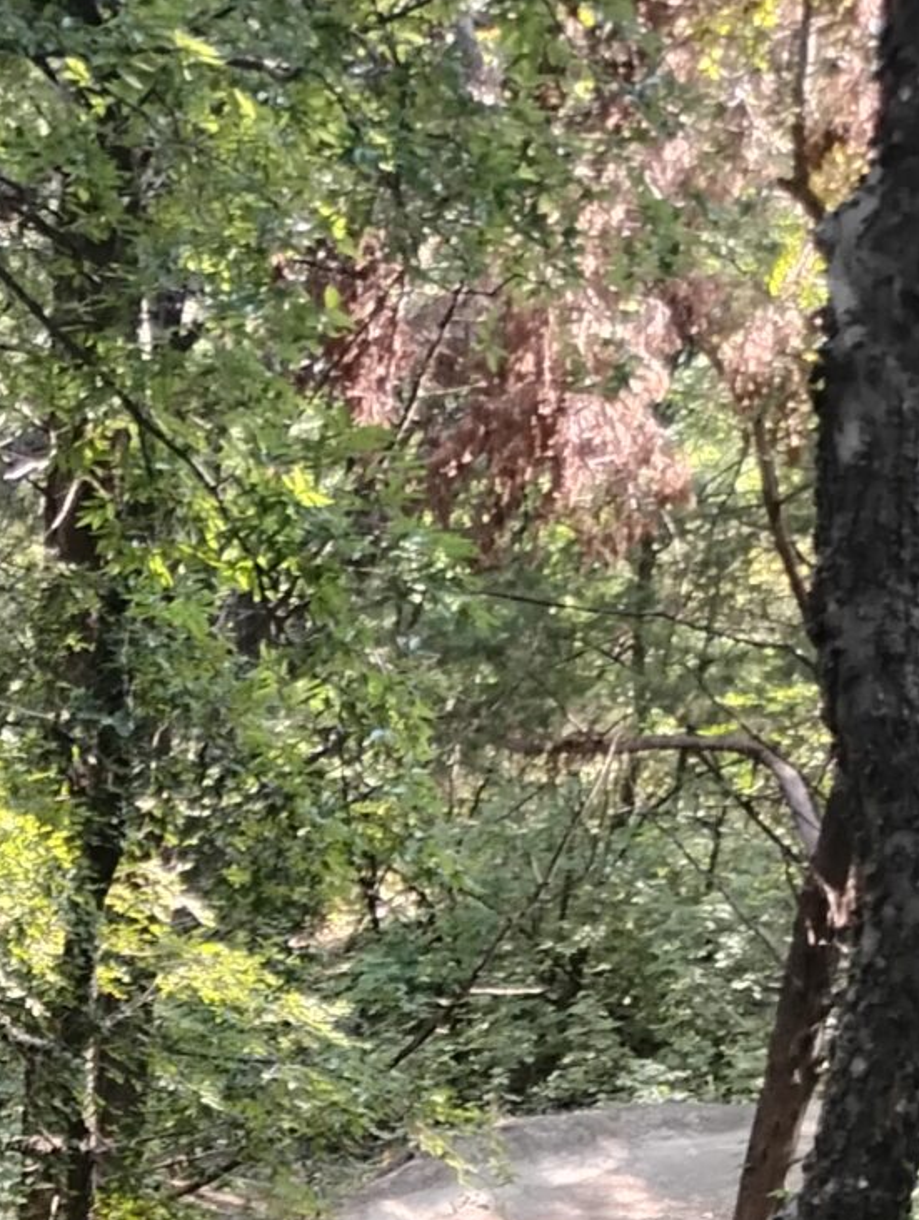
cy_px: 1589
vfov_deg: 18.6
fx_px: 3458
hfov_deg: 14.1
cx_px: -484
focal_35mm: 98
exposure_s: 1/120
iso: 681
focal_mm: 4.26
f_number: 1.8
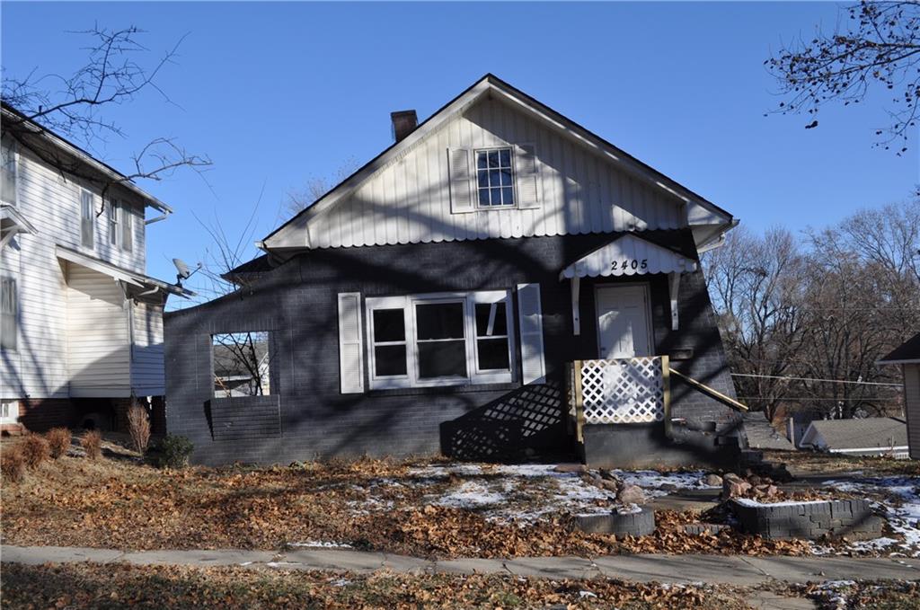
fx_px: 918
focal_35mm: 36
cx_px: 460
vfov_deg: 36.7
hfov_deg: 53.2
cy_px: 305
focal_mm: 24
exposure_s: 1/320
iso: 200
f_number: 9
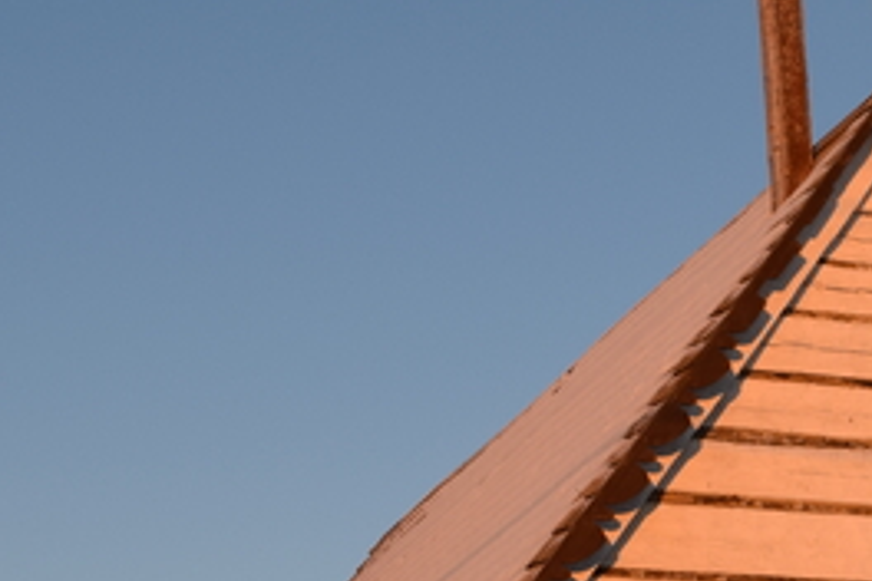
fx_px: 2640
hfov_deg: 18.4
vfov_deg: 12.4
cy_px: 635
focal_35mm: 109
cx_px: 799
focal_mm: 24
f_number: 8
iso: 320
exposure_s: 1/250
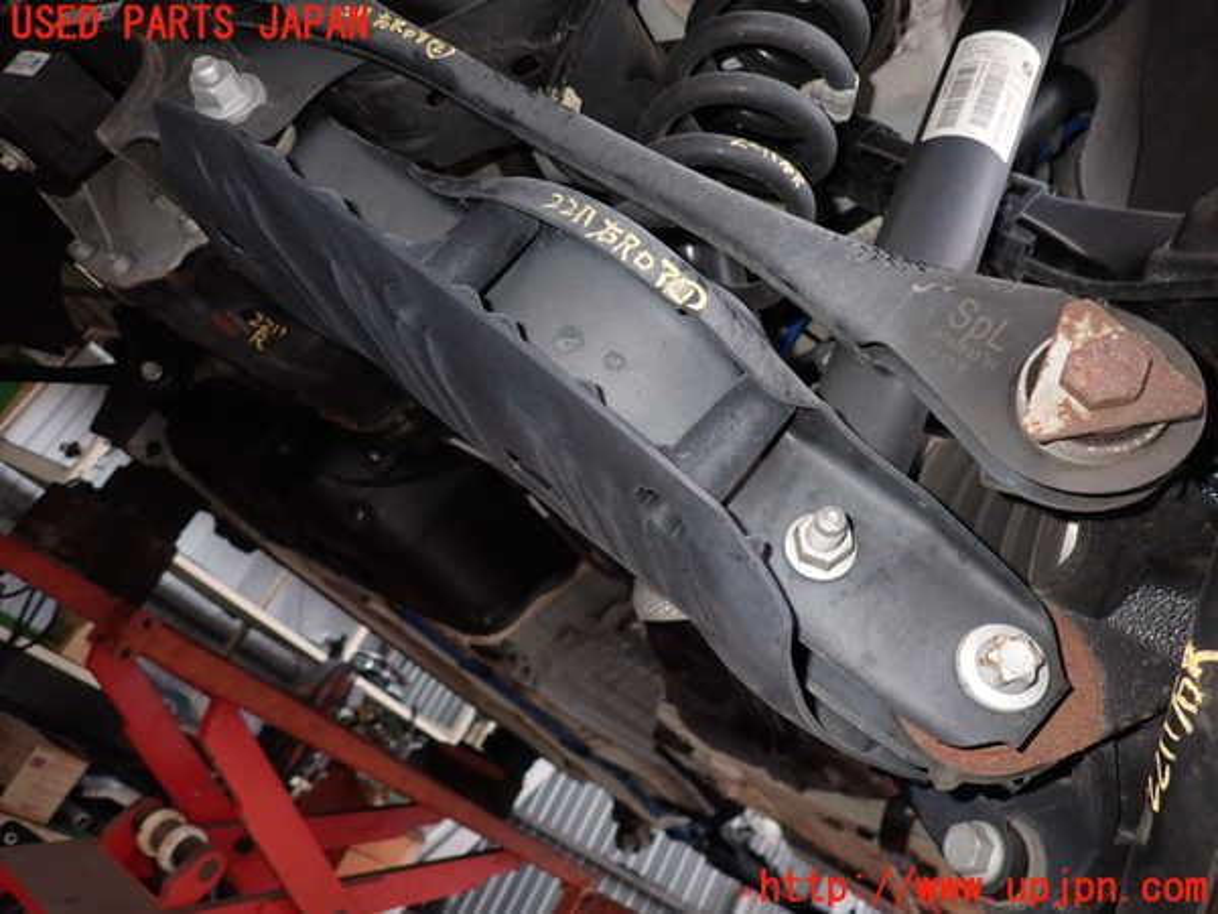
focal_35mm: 25
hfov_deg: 69.4
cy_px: 457
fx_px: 880
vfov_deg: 54.9
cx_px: 609
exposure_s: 1/30
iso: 200
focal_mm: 4.5
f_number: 5.6
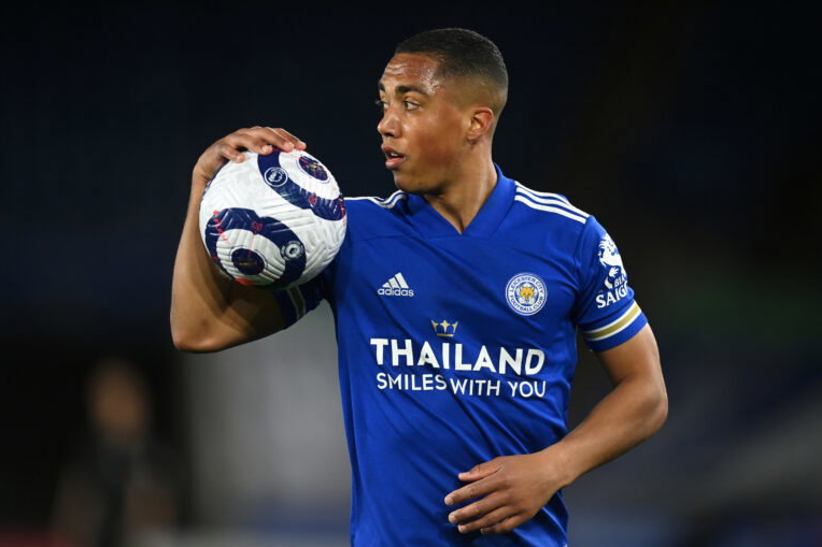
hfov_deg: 5.1
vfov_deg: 3.4
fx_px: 9176
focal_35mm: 402
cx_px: 411
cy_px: 274
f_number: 2.8
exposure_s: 1/2000
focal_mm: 400
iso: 2500
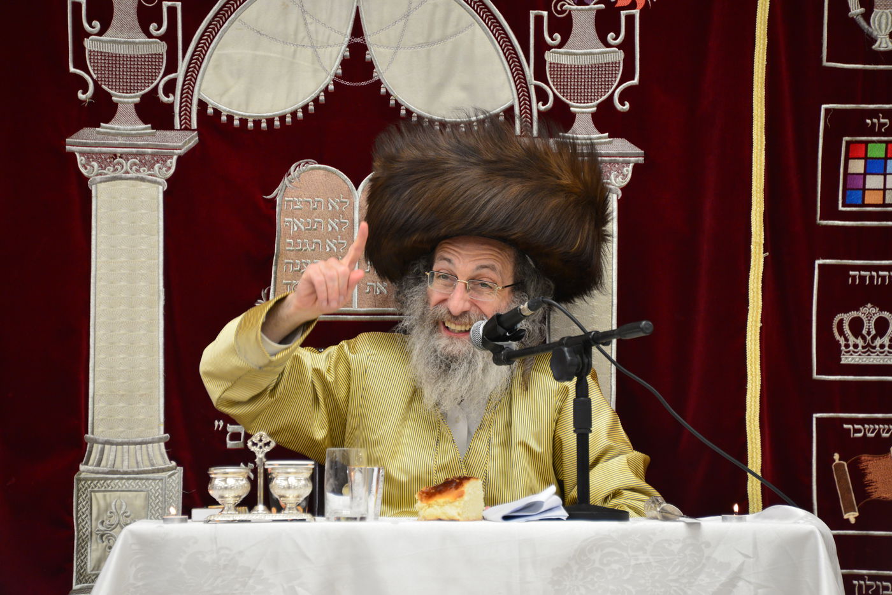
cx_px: 446
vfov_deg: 4.6
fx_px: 7434
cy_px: 298
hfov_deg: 6.9
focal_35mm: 300
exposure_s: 1/100
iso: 1250
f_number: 5.6
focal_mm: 300
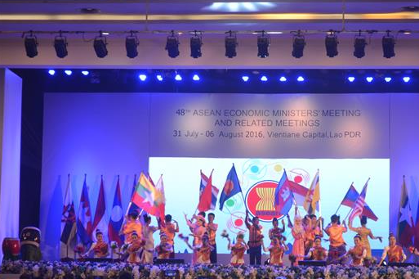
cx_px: 241
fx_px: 1123
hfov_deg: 21.1
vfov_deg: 14.1
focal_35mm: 97
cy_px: 155
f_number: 5.6
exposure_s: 1/40
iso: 400
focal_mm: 55
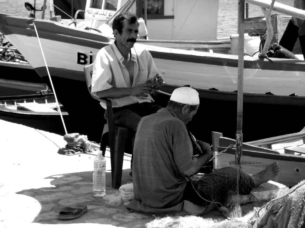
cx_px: 152
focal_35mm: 102
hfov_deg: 19.3
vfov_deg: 14.5
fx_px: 898
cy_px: 114
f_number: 8.2
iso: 50
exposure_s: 1/65.1
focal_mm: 17.1
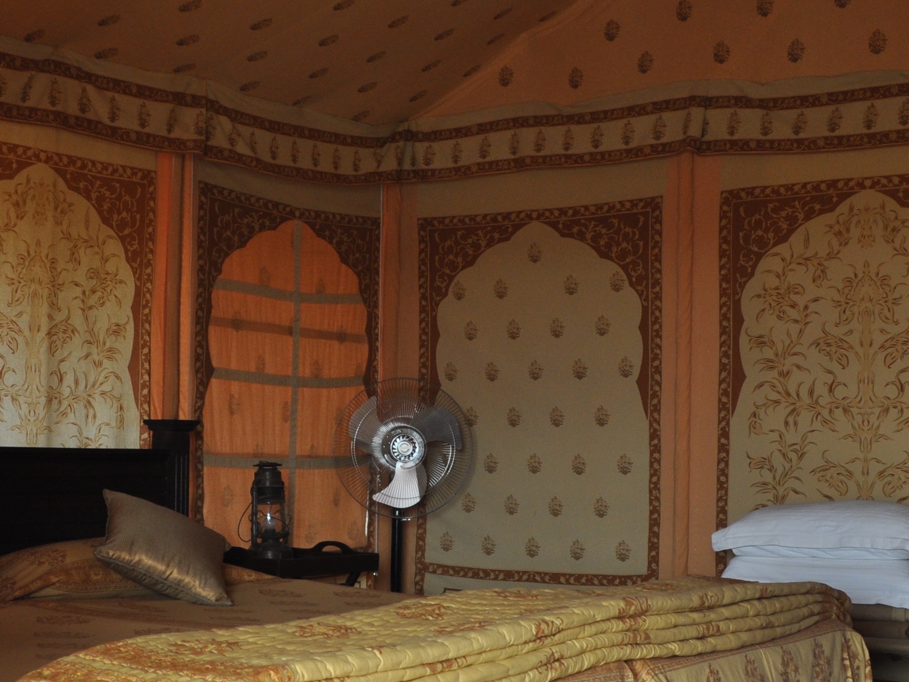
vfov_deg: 24.7
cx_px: 359
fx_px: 1549
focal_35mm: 59
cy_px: 452
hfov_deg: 32.6
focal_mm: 18
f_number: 9
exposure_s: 1/80
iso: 400
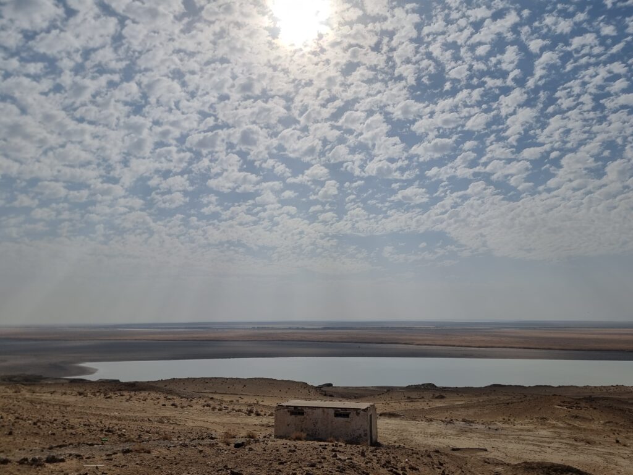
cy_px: 238
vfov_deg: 56.8
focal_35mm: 24
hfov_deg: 71.6
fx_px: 439
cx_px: 316
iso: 50
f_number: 1.8
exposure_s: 1/10000
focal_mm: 6.7
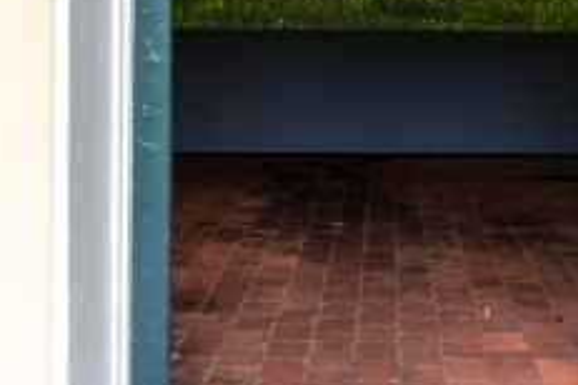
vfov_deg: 12.9
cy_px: -48
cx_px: 403
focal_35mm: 104
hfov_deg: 19.6
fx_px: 1670
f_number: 6.3
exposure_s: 1/40
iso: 400
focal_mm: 40
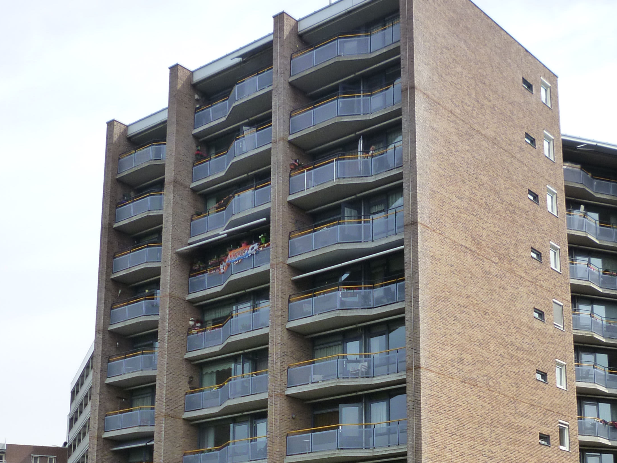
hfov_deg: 34.8
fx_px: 980
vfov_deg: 25.9
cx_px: 363
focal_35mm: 55
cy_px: 400
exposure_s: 1/500
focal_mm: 5.3
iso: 125
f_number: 3.5
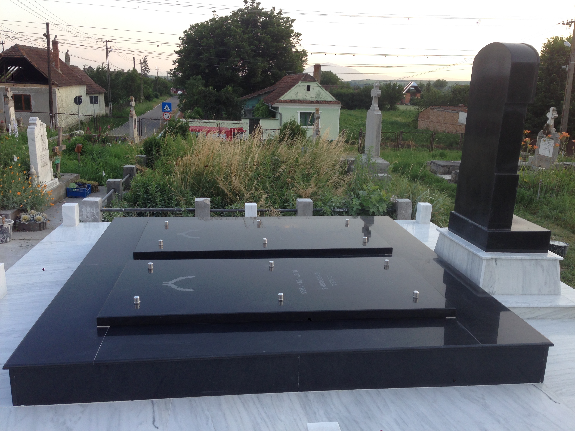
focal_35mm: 33
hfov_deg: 55.4
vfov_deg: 42.9
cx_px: 288
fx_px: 548
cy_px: 216
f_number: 2.4
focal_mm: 4.12
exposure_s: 1/167
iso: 50
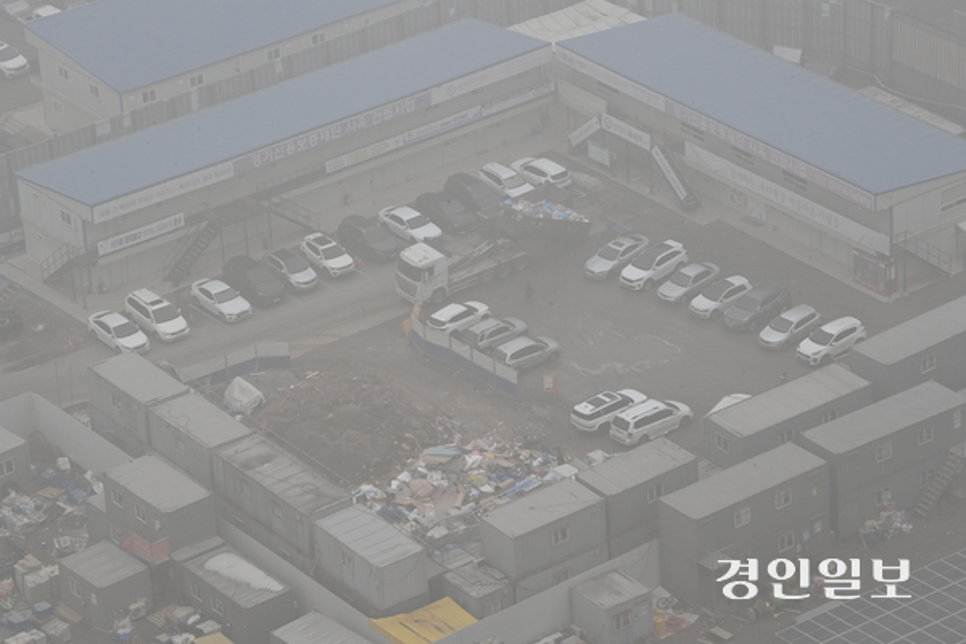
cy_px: 322
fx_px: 4025
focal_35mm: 150
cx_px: 483
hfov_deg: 13.7
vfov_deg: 9.1
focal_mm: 150
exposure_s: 1/200
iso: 800
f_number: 14
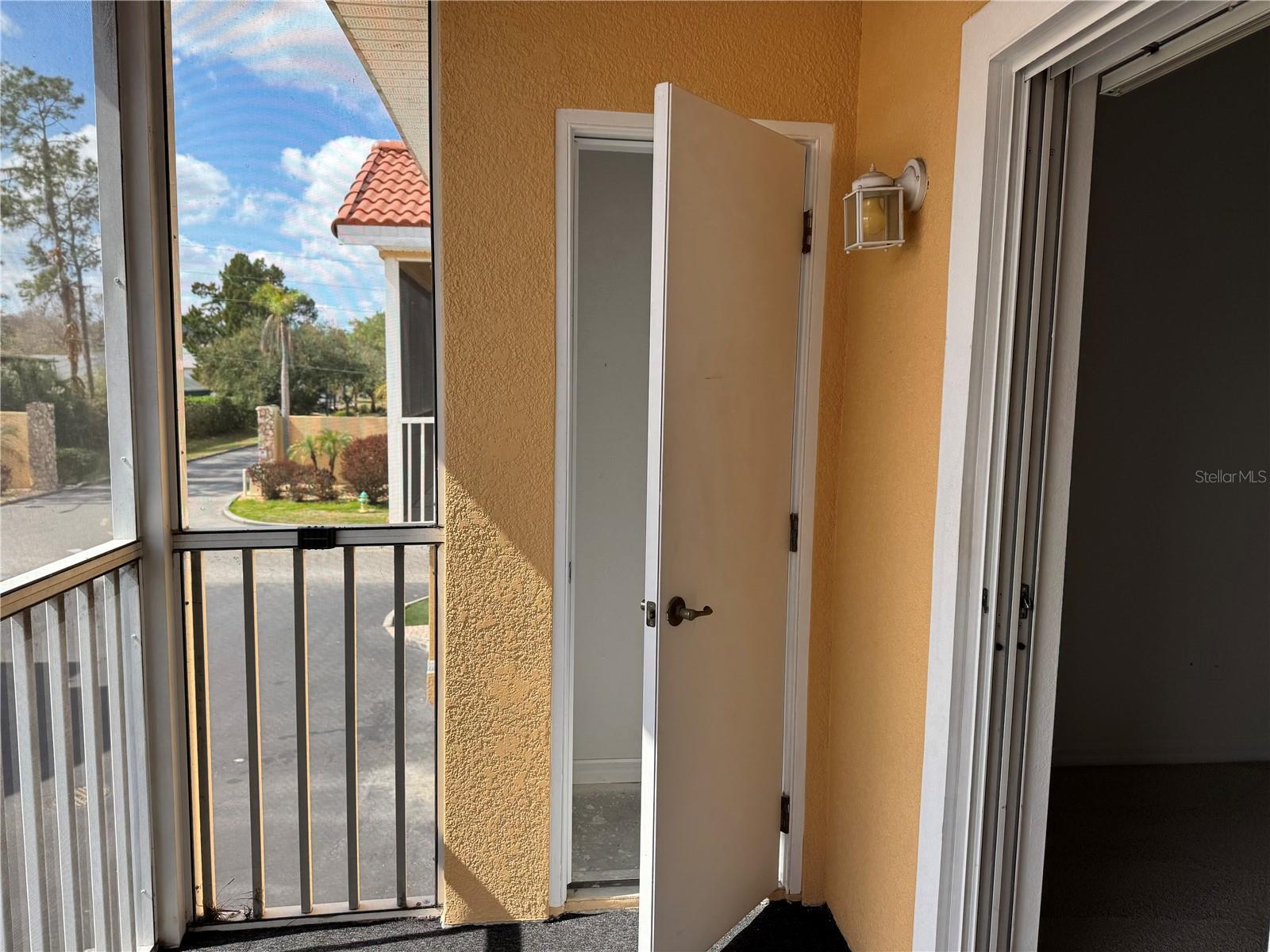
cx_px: 635
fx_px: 881
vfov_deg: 56.8
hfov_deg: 71.6
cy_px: 476
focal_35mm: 24
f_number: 1.78
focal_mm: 6.76
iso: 80
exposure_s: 1/1366
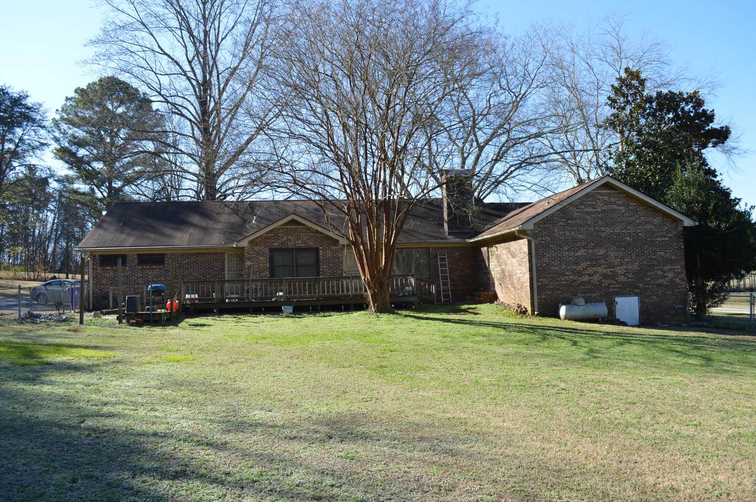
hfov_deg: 67.4
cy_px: 251
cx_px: 378
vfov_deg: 47.8
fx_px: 566
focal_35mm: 27
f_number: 6.3
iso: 100
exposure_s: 1/160
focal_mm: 18
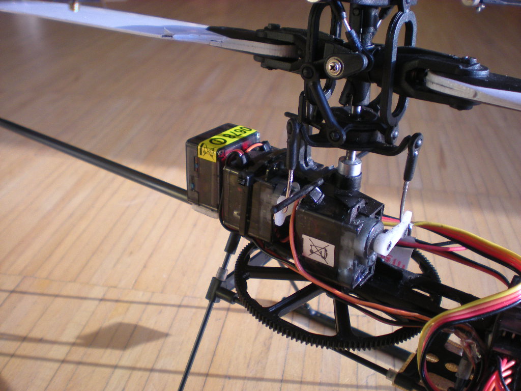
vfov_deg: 37.7
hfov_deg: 49.0
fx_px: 572
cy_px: 196
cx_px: 260
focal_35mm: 38
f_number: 3.1
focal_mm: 6.3
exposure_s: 1/60.5
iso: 108
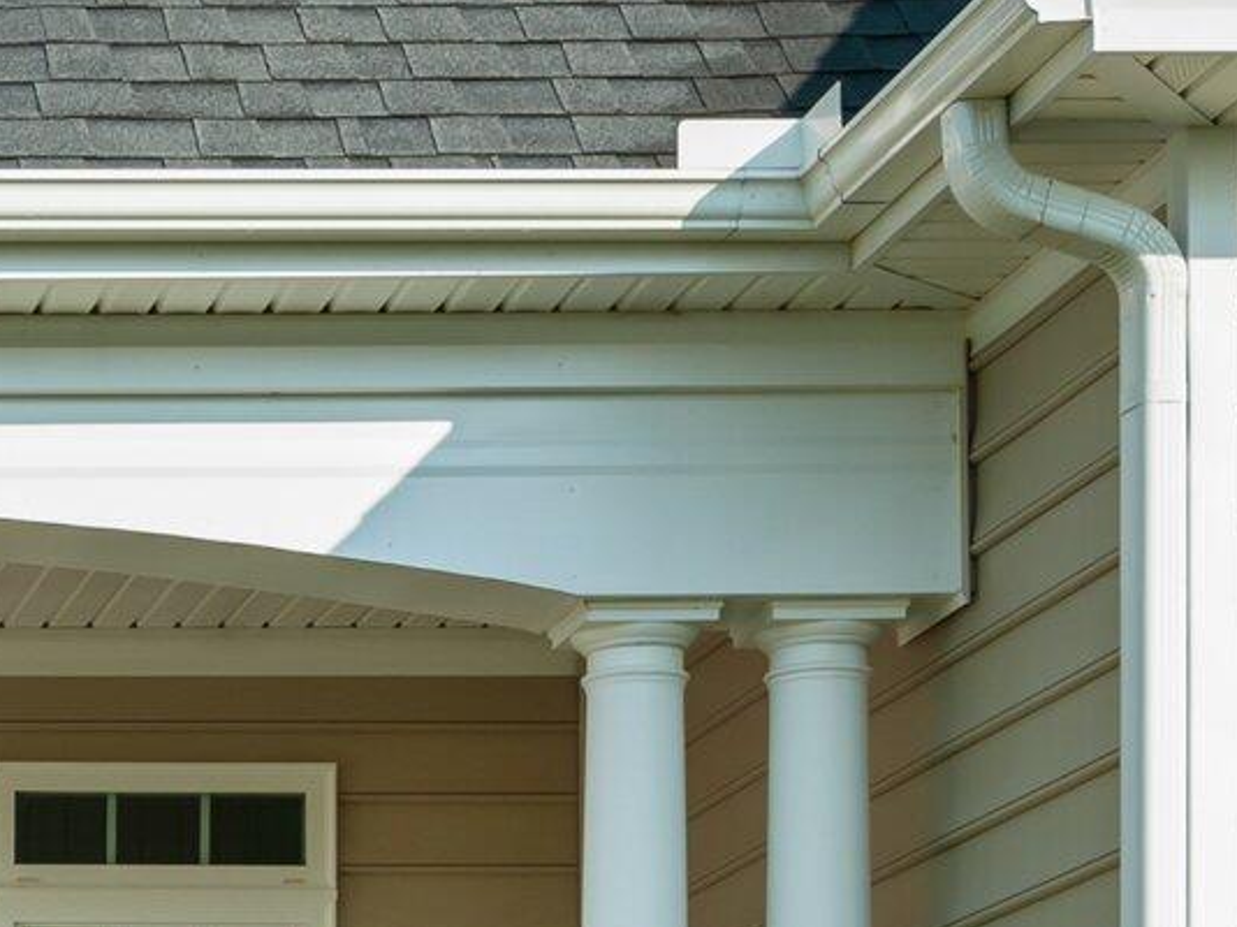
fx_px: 4608
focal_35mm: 129
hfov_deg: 14.3
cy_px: 1205
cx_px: -609
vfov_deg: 11.2
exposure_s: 1/400
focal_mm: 35
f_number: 10
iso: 400
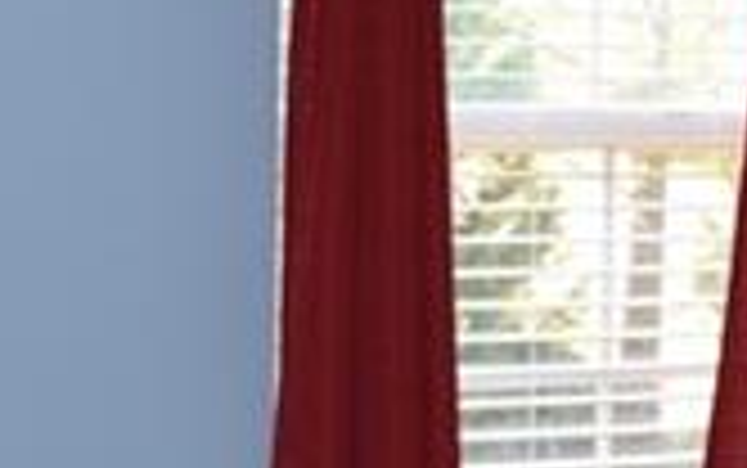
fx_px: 3463
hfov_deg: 12.1
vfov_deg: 7.7
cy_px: 324
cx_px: 860
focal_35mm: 170
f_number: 5.6
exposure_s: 1/60
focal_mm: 18
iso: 400
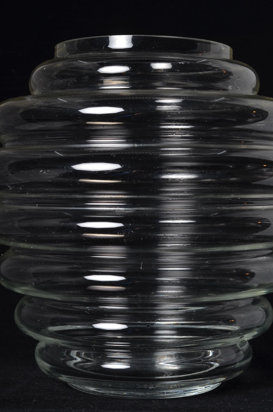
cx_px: 136
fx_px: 857
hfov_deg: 18.1
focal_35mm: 75
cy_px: 206
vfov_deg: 27.0
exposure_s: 1/125
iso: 100
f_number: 11
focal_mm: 50
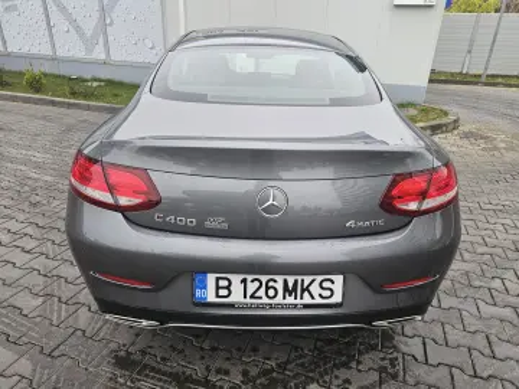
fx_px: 345
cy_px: 194
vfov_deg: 58.9
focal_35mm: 23
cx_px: 260
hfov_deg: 73.9
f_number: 1.7
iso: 64
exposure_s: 1/100
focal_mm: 6.3
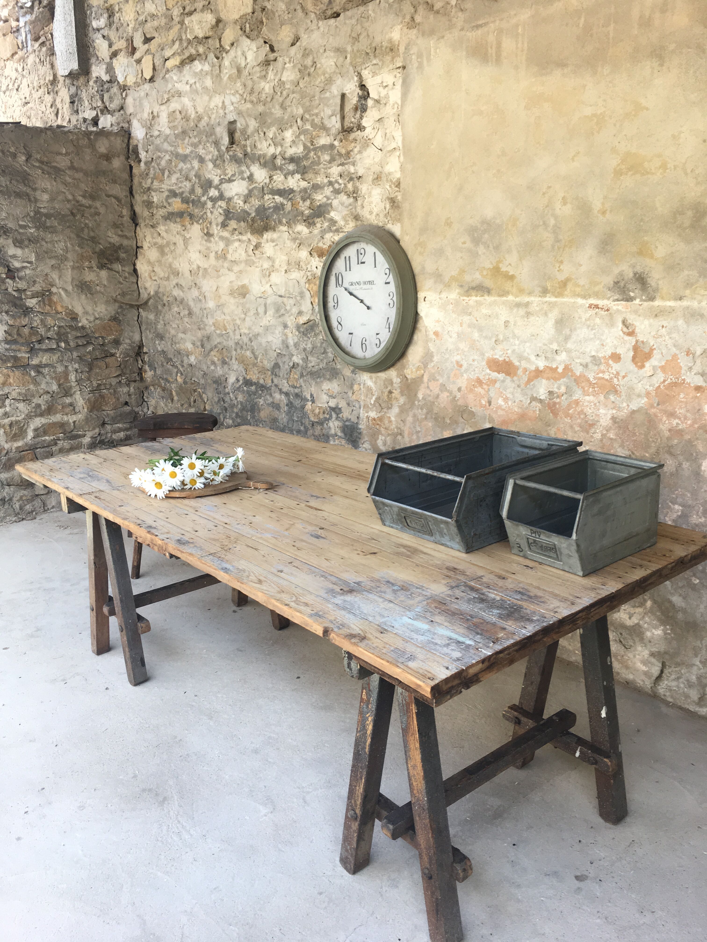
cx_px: 354
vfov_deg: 61.7
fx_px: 790
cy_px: 471
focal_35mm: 29
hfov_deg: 48.2
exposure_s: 1/100
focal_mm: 4.15
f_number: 2.2
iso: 40
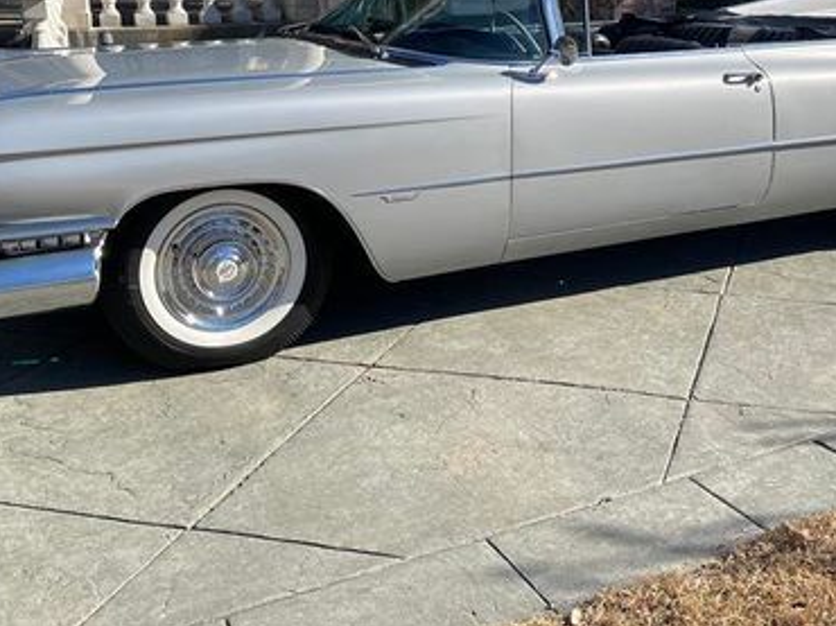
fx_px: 1086
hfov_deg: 41.6
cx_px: 556
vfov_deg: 31.6
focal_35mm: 45
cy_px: 167
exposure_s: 1/2924
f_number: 1.6
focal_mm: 5.1
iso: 32
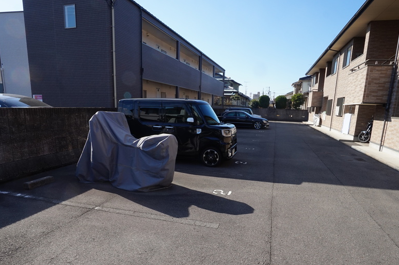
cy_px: 163
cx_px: 203
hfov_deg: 81.2
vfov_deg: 58.7
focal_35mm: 21
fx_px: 233
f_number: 13
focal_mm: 10
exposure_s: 1/80
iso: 100
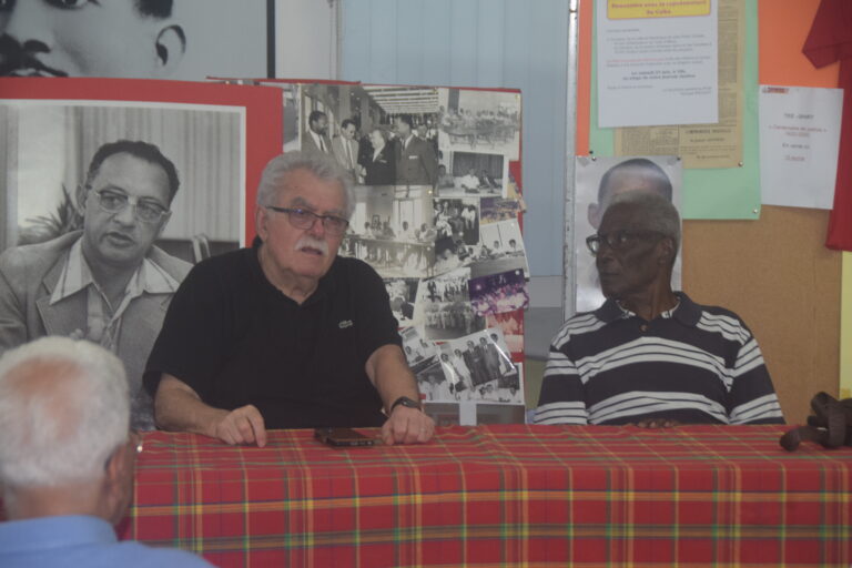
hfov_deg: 19.5
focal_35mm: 105
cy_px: 284
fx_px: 2485
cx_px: 426
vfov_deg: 13.0
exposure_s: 1/60
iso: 1000
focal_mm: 70
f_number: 5
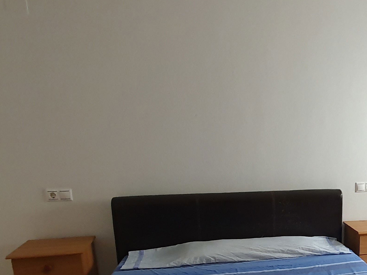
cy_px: 243
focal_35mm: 38
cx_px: 338
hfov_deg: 44.1
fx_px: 403
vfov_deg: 35.7
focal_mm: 1.8
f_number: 2.2
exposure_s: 1/33
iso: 320
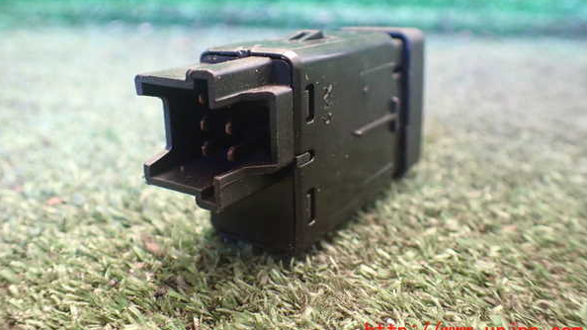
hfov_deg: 59.5
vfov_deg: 35.4
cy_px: 123
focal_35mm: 33
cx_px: 292
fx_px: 514
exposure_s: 1/30
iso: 1000
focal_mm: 5.4
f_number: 2.3
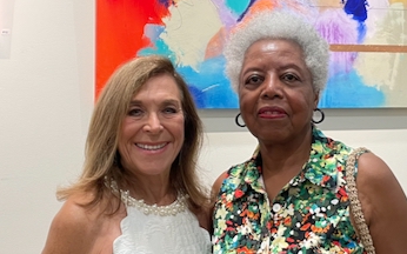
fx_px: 566
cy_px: 66
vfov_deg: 25.1
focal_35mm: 51
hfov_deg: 39.6
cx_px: 188
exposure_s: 1/60
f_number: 1.6
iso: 80
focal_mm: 4.2
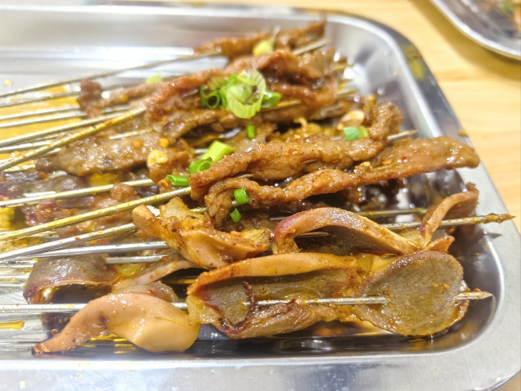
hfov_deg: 65.3
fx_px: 406
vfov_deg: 51.4
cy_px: 196
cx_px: 260
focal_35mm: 27
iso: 1250
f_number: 2
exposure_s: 1/270
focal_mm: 6.98
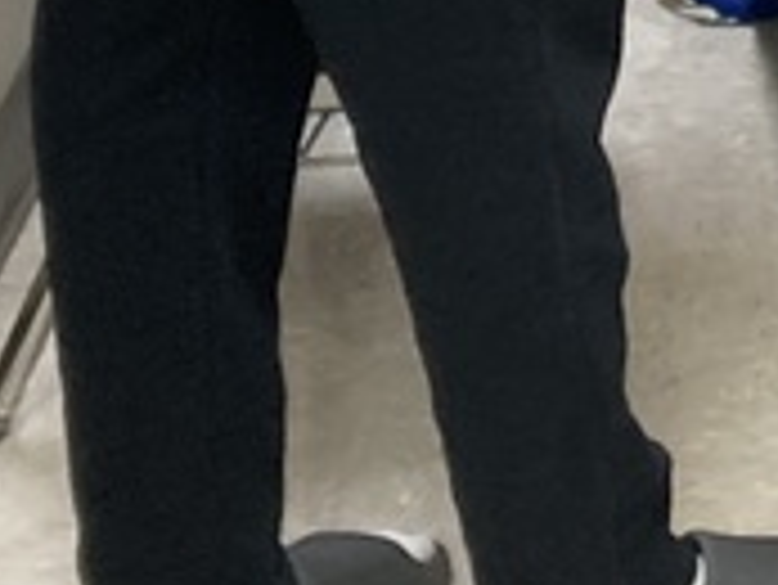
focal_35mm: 166
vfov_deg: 7.9
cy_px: -1112
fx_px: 3733
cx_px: 1403
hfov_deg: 11.1
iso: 100
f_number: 1.8
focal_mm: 3.99
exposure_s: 1/60
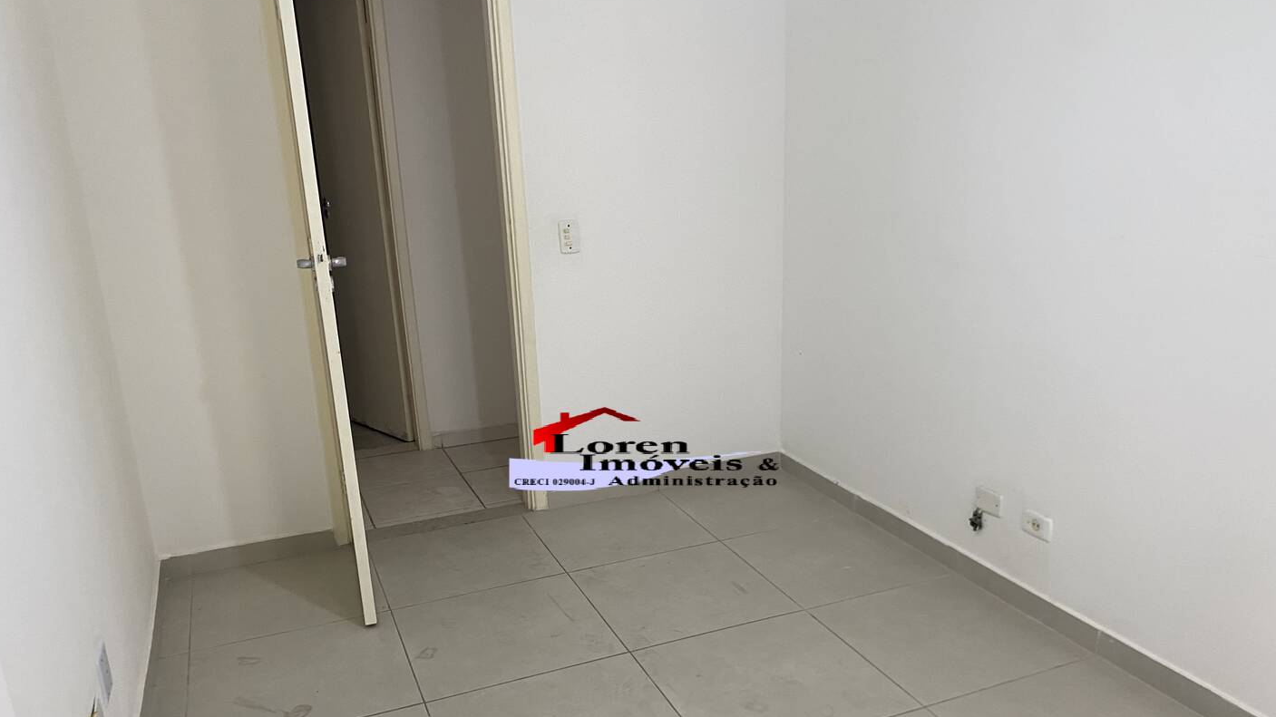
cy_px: 447
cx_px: 645
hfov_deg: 66.1
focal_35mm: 29
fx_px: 981
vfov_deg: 39.9
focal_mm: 4.25
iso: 80
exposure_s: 1/60
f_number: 1.8
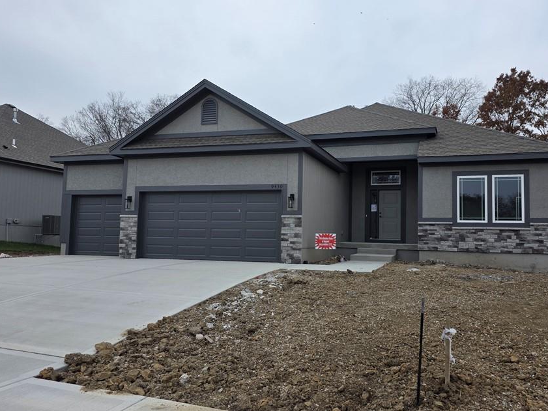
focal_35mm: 28
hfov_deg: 63.3
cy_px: 208
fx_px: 443
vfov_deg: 49.8
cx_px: 304
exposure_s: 1/3318
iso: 80
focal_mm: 6.3
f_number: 1.7
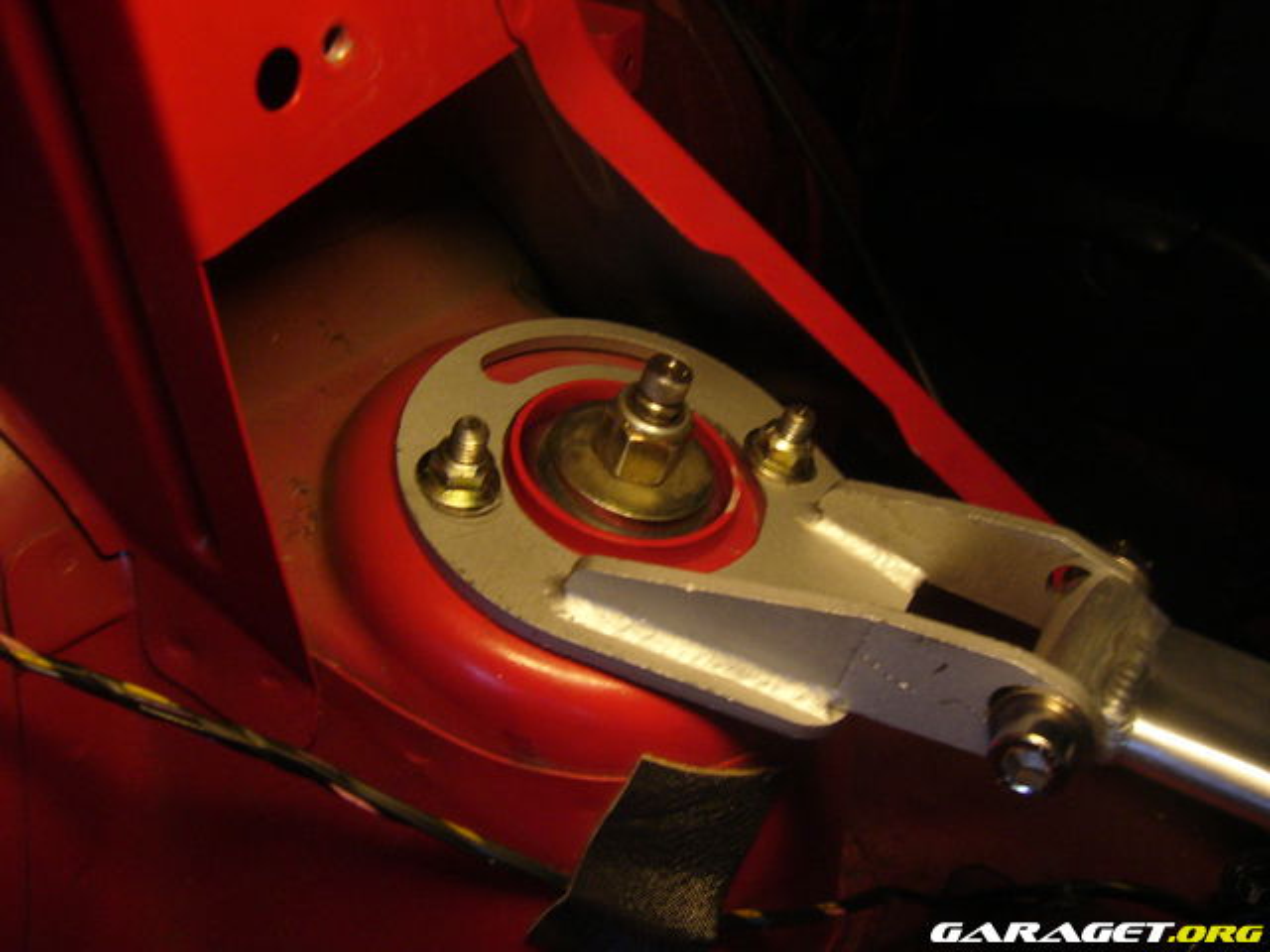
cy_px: 476
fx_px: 1284
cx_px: 635
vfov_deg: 40.7
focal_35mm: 35
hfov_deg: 52.6
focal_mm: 5.8
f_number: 2.8
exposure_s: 1/8
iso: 200
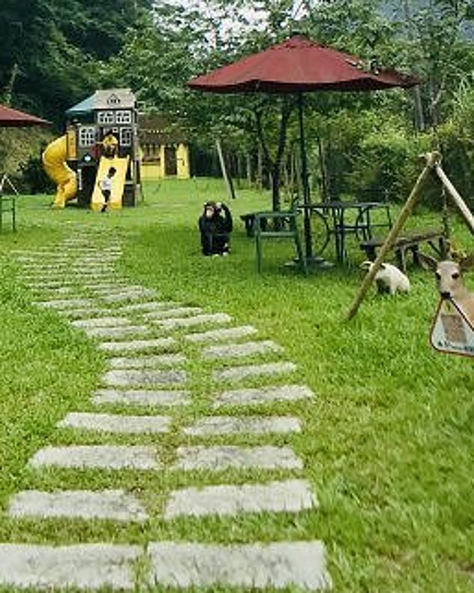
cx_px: 107
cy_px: -66
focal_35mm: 68
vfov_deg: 25.8
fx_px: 1194
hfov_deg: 22.2
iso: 20
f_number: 1.8
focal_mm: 3.99
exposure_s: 1/360
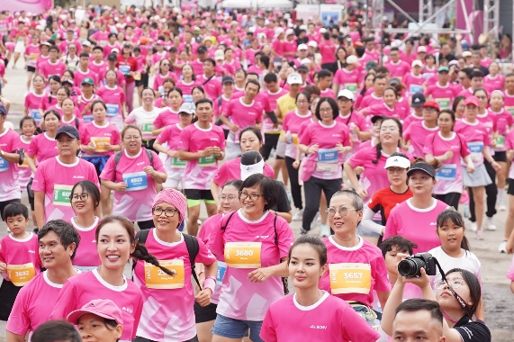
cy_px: 162
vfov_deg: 9.9
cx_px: 189
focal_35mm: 138
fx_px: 1969
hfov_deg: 14.9
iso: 640
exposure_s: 1/500
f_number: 4
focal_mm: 70
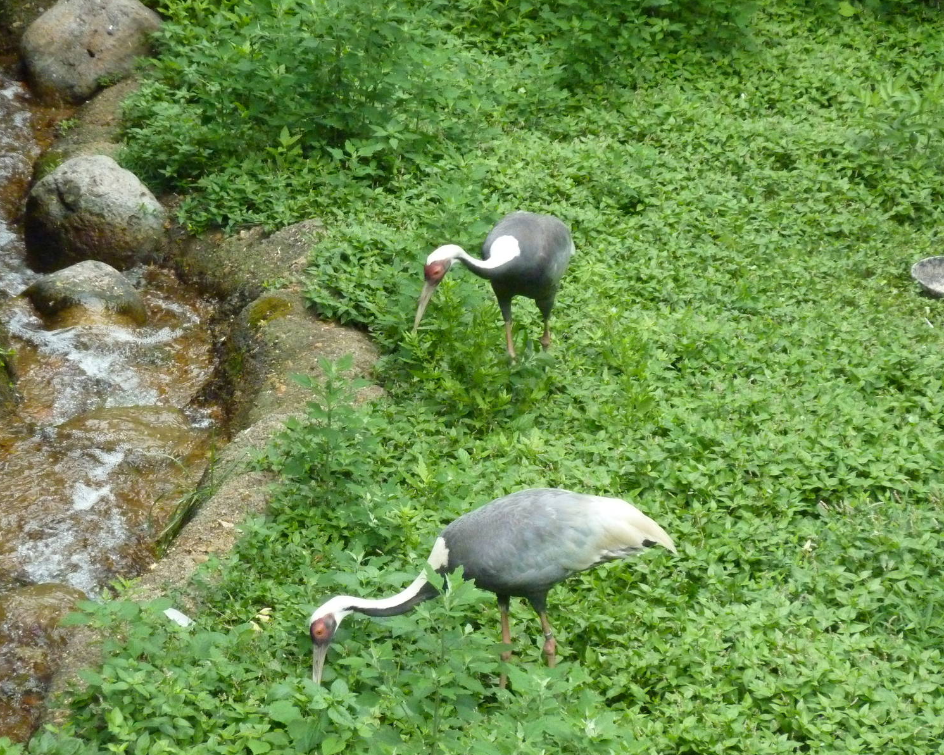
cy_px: 378
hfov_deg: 10.9
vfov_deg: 8.7
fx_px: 4945
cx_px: 448
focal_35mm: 177
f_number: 4.5
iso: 800
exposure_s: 1/200
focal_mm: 27.8
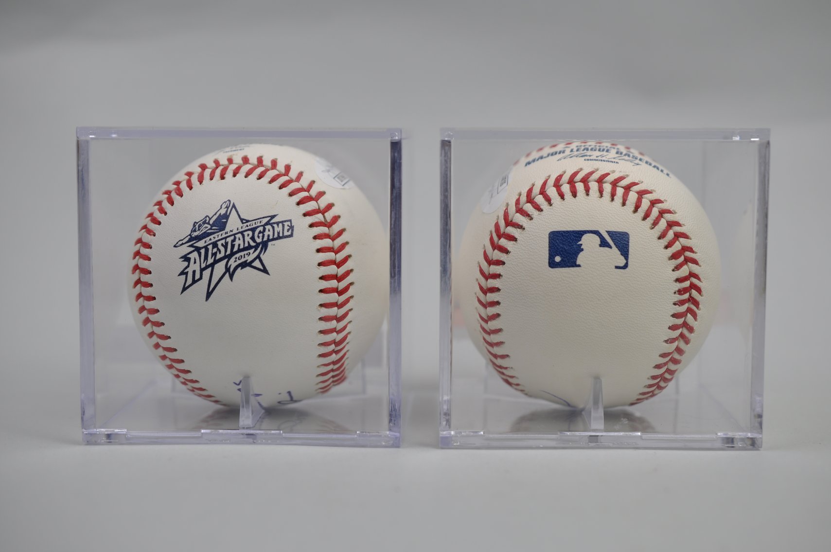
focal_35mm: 60
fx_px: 1383
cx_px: 416
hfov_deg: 33.4
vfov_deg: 22.6
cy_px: 276
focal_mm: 40
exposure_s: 1/100
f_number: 5
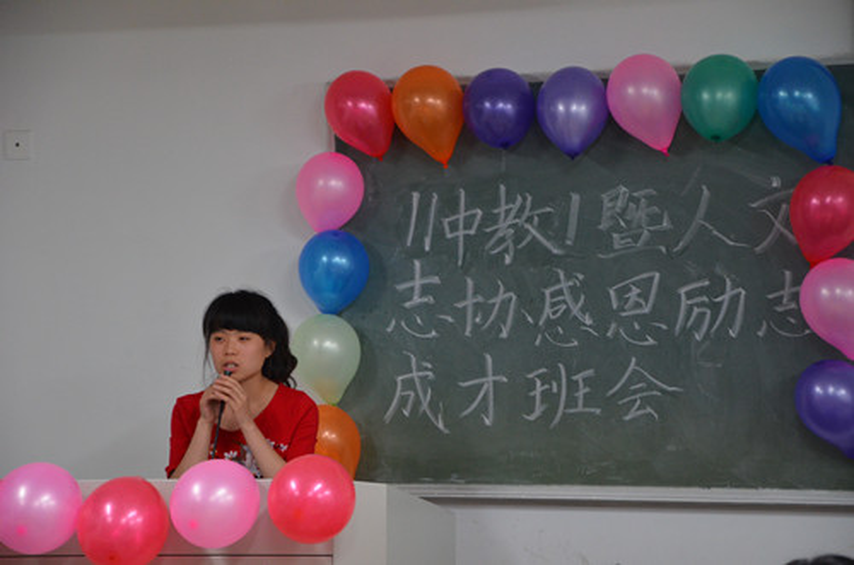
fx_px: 3018
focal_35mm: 128
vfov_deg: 10.7
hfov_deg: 16.1
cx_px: 427
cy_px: 282
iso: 1600
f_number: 5.6
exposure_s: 1/50
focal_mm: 85
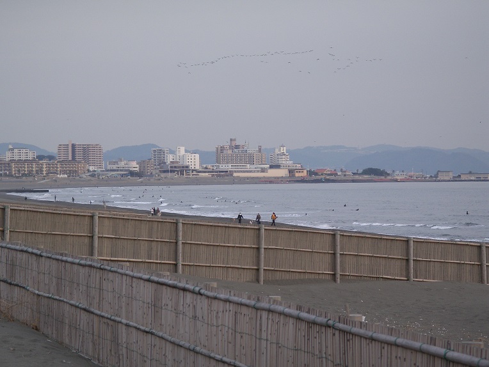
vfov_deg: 8.0
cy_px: 184
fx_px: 2643
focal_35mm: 187
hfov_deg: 10.6
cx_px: 244
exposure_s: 1/125
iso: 160
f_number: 5
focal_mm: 39
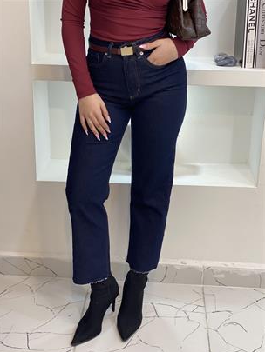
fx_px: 541
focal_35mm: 53
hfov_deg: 27.5
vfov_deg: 36.2
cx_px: 131
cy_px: 179
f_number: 2
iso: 125
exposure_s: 1/100
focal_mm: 6
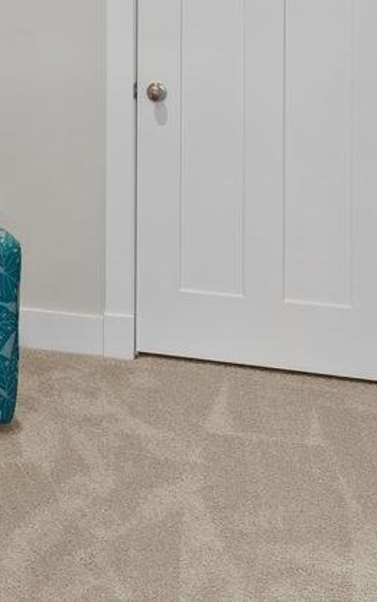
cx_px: -238
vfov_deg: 27.8
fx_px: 1150
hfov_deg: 16.4
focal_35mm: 70
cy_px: 15
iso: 100
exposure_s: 1.3
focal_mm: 14
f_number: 8
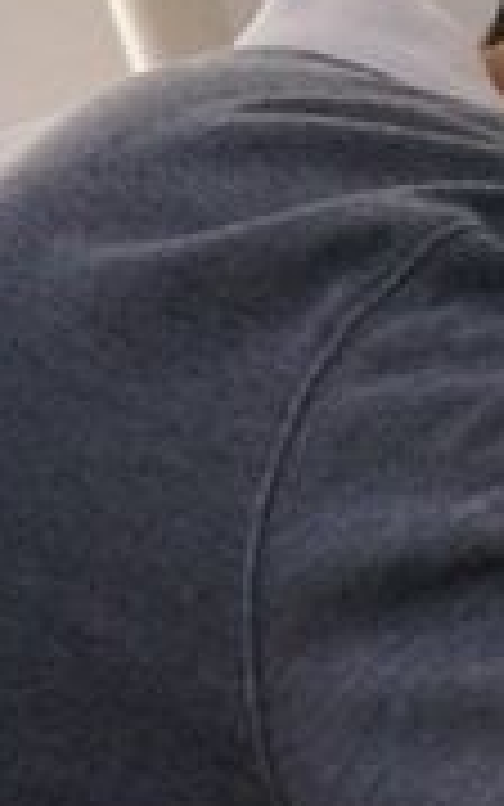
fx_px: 2394
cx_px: 1098
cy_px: 774
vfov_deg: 18.7
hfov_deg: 10.7
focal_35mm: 109
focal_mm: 16
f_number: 3.5
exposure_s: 1/40
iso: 3200
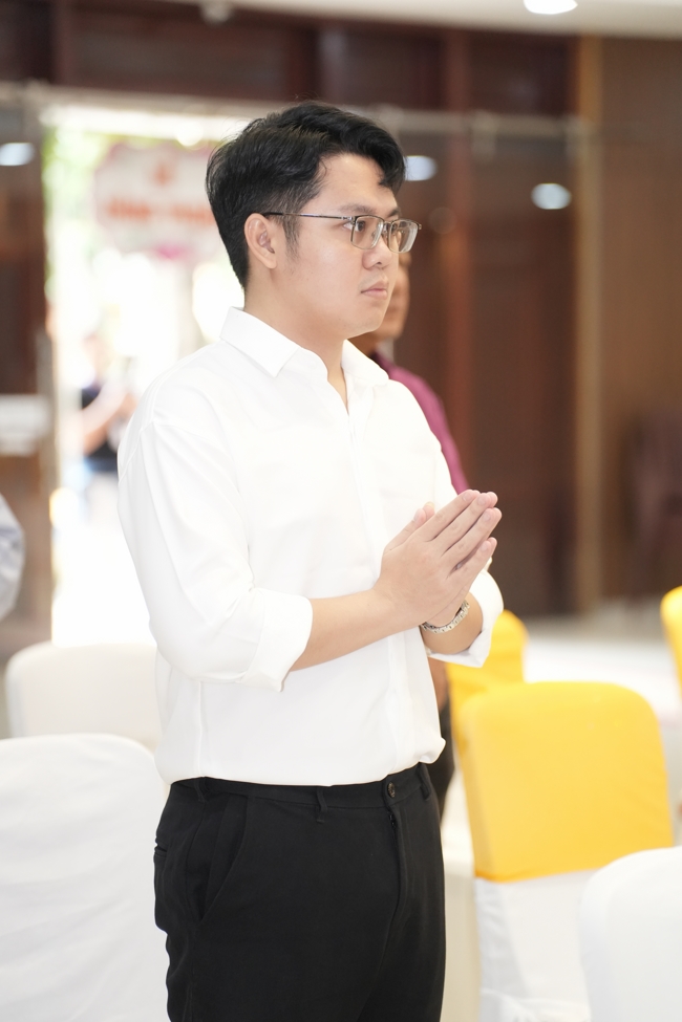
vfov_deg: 19.8
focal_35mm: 103
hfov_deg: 13.3
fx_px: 2927
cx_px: 341
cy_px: 511
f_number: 2.8
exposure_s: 1/200
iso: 4000
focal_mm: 103
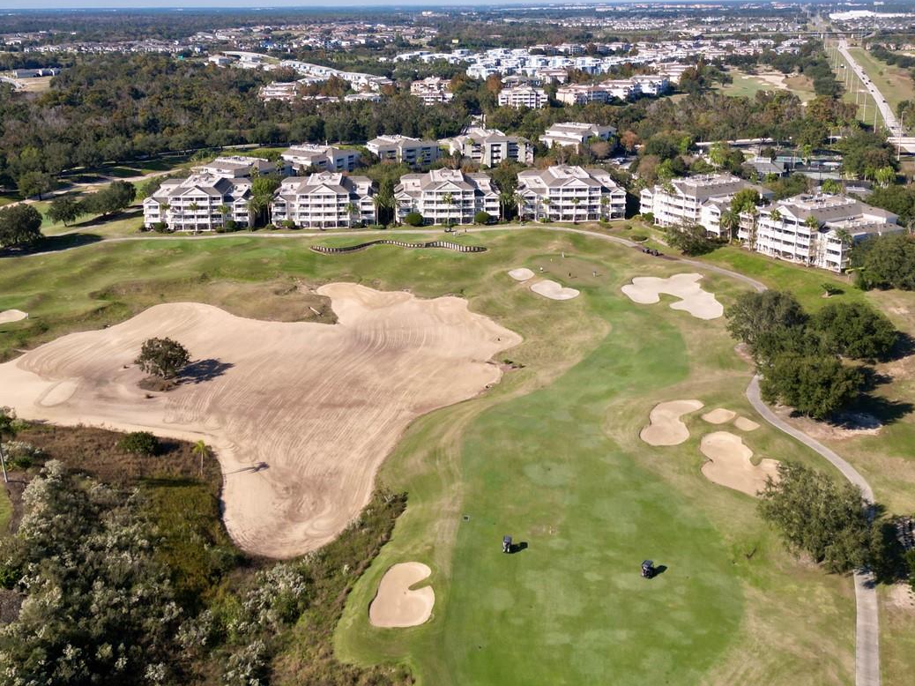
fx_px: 978
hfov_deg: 50.1
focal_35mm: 37
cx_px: 409
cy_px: 200
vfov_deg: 38.0
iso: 100
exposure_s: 1/320
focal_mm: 6.72
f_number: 1.7
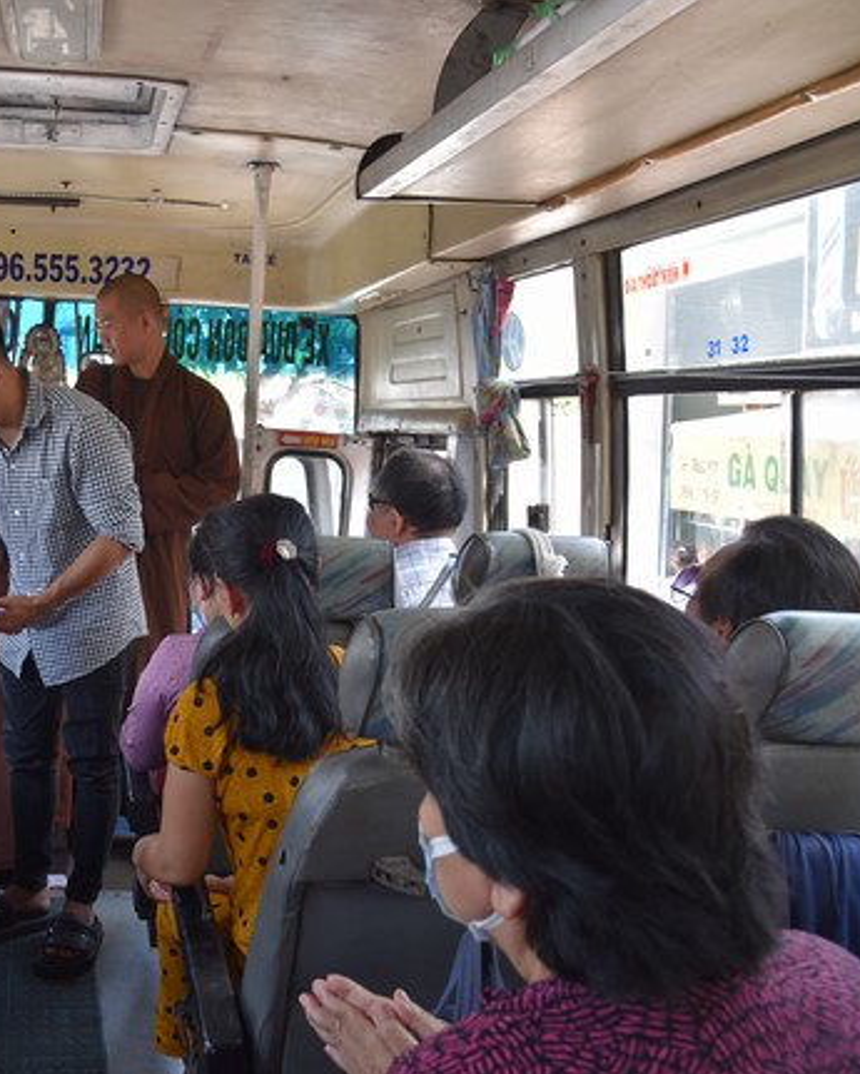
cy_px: 538
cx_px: 137
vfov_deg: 52.8
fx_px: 1081
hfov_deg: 41.0
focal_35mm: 34
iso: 400
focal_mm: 24
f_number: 5
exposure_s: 1/100
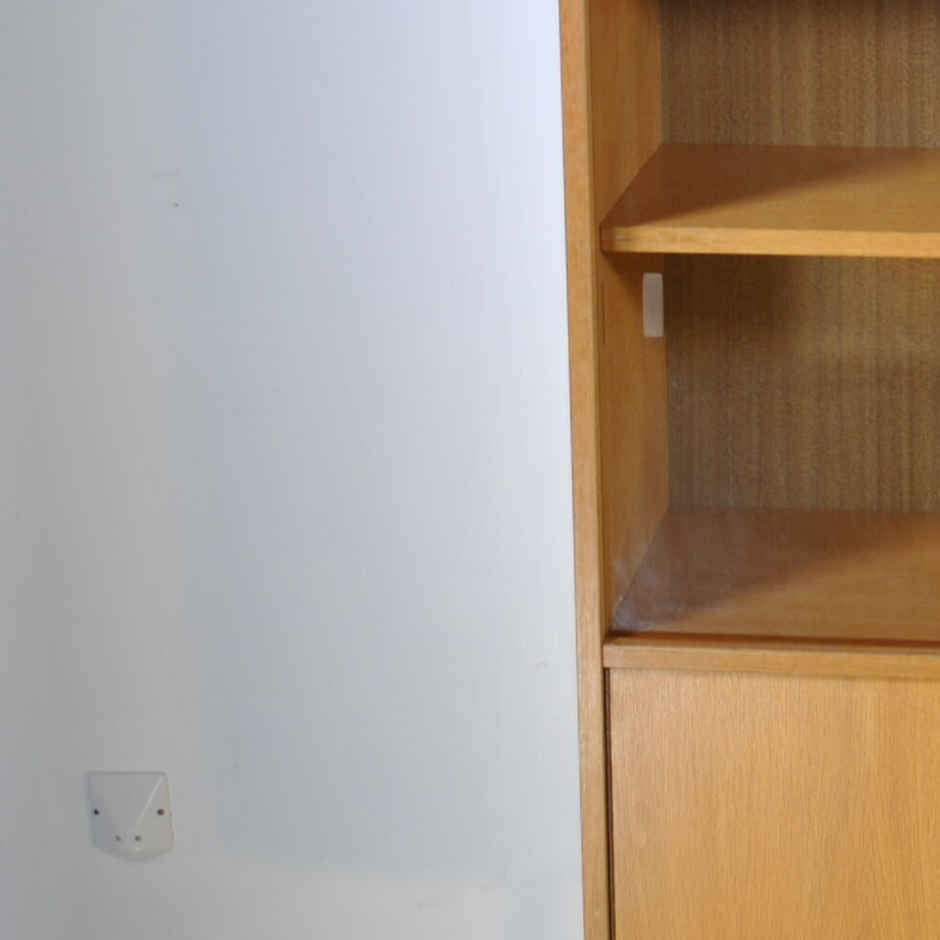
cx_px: 1158
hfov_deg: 16.6
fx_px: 3072
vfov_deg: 17.3
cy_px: 255
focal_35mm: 100
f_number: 3.8
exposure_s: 1/25
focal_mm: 20
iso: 100
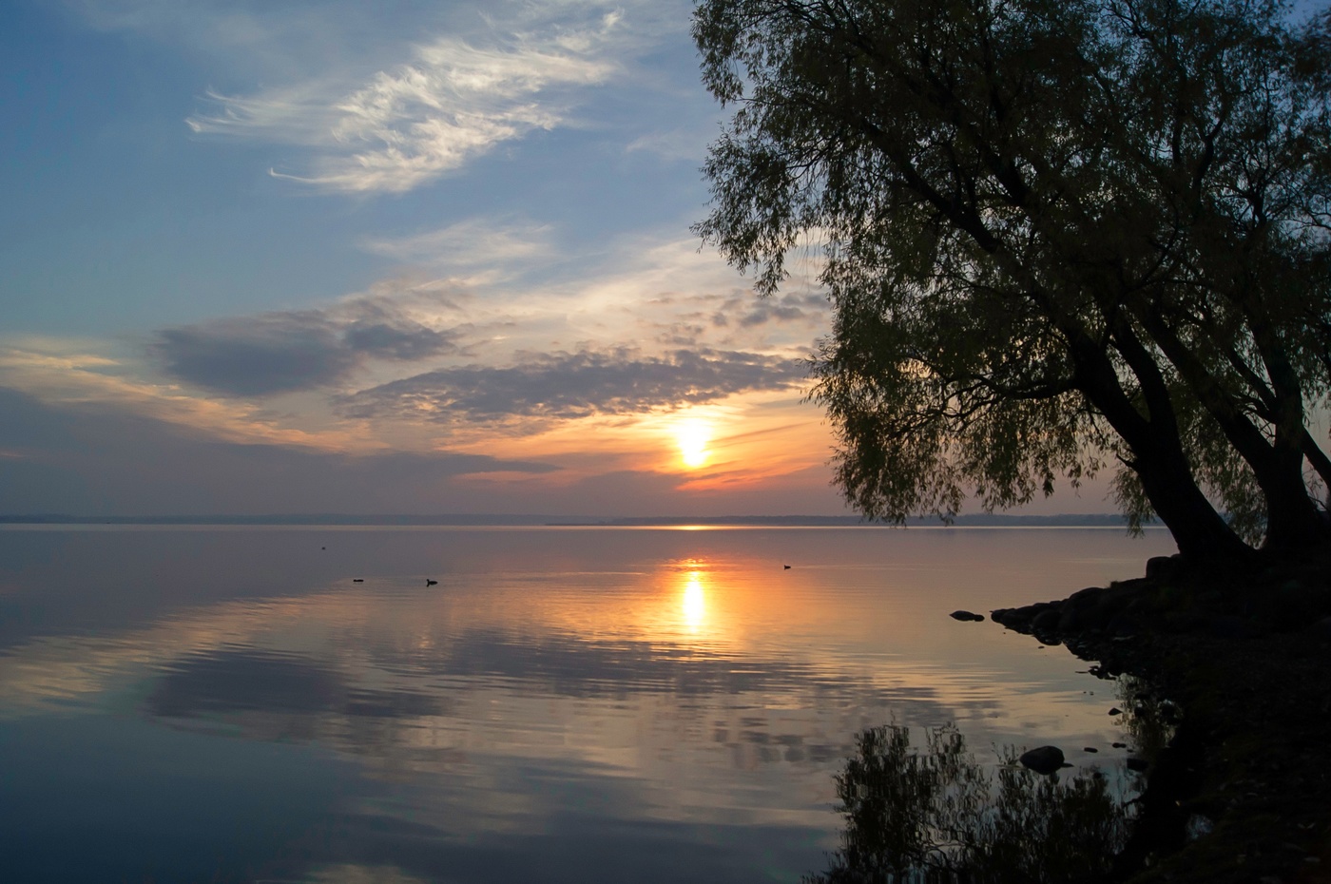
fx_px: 997
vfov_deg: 47.8
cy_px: 442
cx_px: 666
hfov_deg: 67.4
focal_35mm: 27
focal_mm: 18
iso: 800
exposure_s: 1/2000
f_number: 7.1
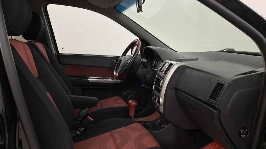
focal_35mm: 29
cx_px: 130
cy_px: 93
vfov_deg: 39.9
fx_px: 205
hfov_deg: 66.1
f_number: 1.6
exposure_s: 1/100
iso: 50
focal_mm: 4.2
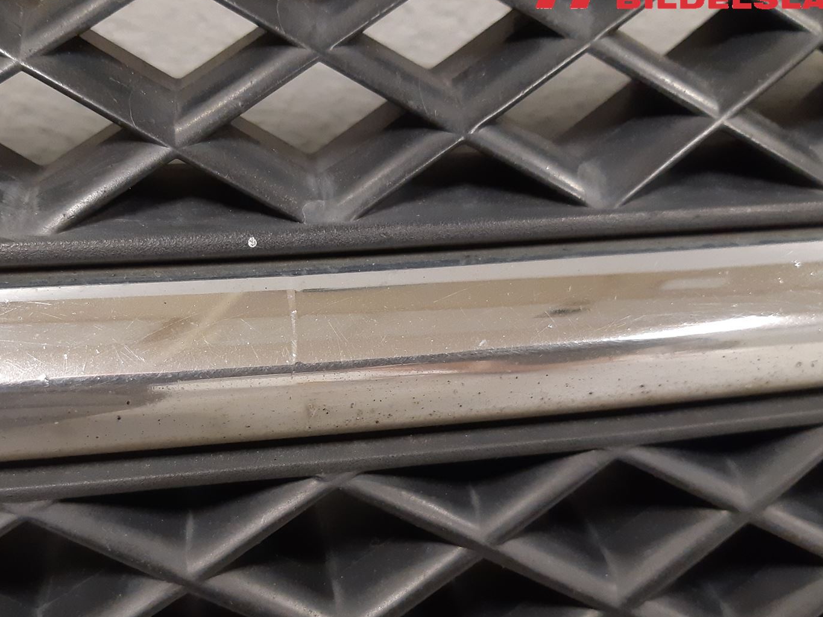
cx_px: 288
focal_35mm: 39
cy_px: 369
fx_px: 927
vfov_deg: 36.7
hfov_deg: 47.2
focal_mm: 3.93
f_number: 1.7
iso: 250
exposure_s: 1/33
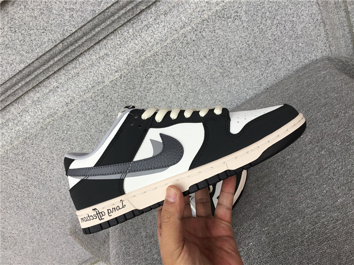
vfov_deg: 45.4
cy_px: 132
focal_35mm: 31
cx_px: 177
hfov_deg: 58.4
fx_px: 317
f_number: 2.4
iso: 25
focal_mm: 3.3
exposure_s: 1/195
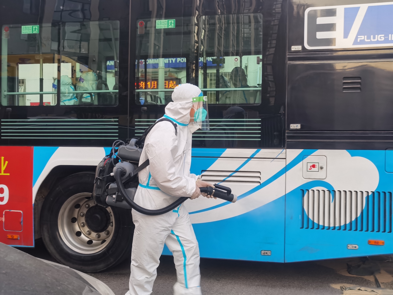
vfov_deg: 31.5
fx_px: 522
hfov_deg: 41.2
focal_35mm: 46
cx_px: 196
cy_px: 148
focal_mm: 6.71
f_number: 1.9
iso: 50
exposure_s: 1/111
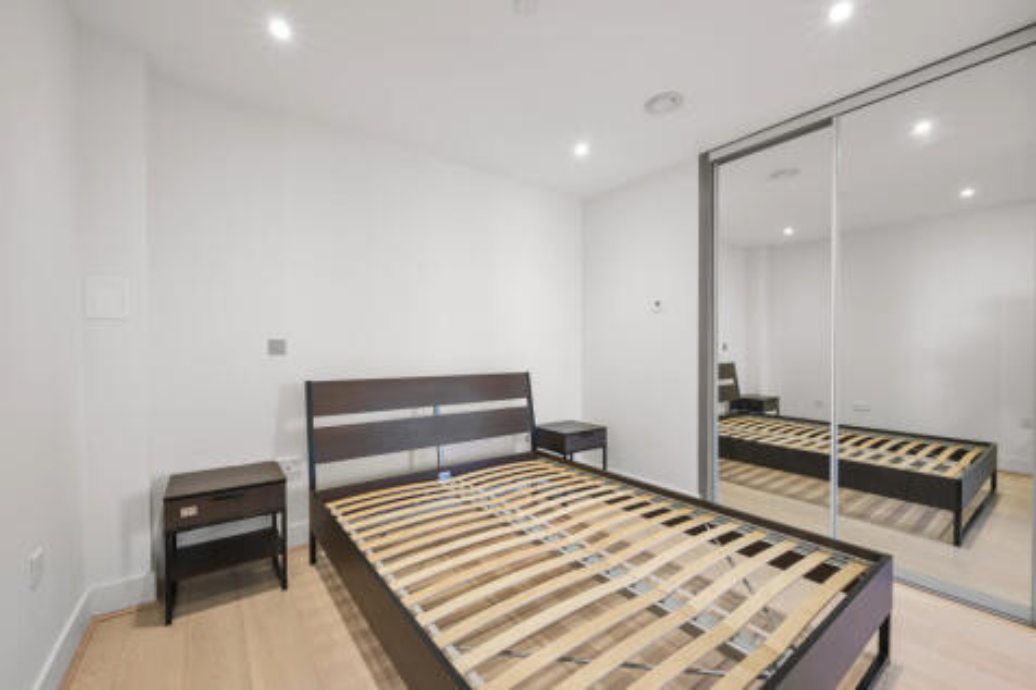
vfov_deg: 77.3
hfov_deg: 100.4
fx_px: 431
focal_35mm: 15
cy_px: 345
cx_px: 518
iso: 200
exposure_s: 1
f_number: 16
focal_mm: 15
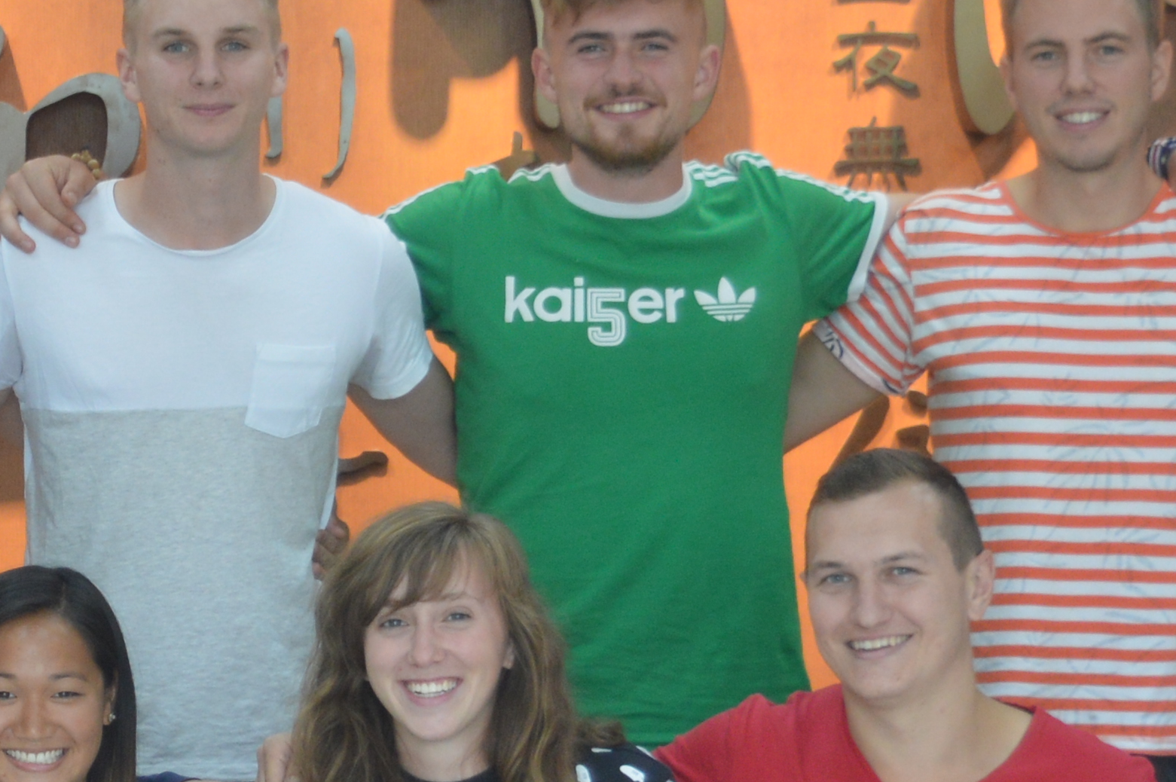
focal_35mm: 185
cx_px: 20
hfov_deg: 11.0
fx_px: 6038
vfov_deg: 7.4
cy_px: 430
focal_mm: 32
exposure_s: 1/25
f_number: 4.5
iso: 400
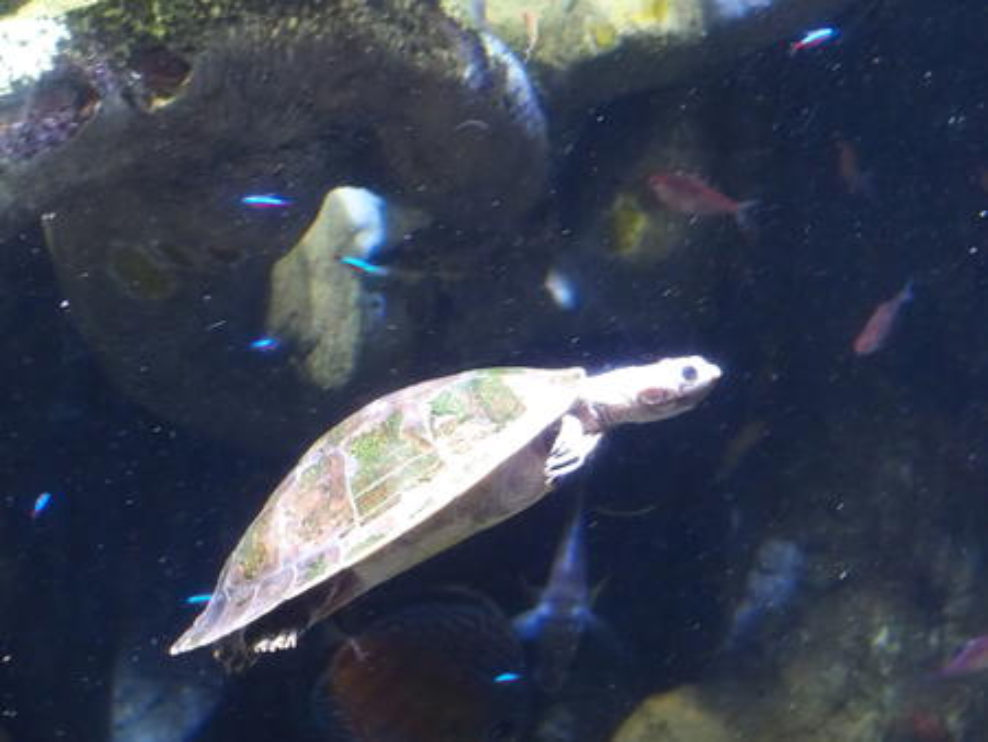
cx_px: 494
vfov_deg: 12.0
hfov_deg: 15.9
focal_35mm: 124
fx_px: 3541
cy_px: 371
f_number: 2.8
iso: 1600
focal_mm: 26.2
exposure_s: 1/25
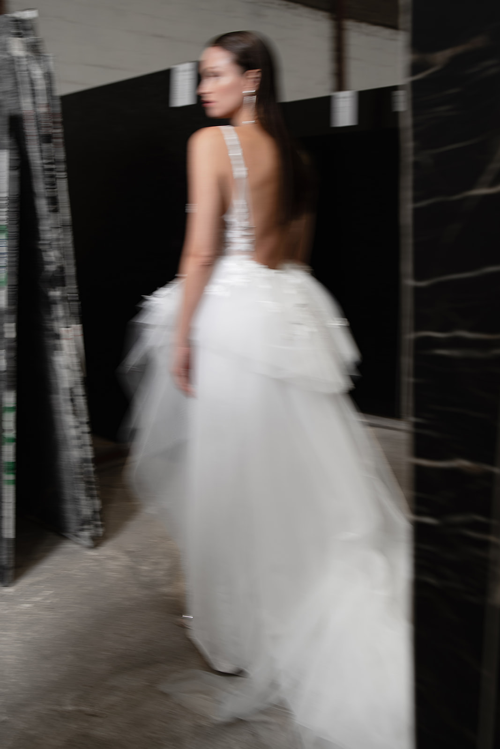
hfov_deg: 37.9
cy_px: 374
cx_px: 250
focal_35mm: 35
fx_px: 729
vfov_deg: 54.4
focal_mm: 35
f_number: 3.2
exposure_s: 1/30
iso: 100
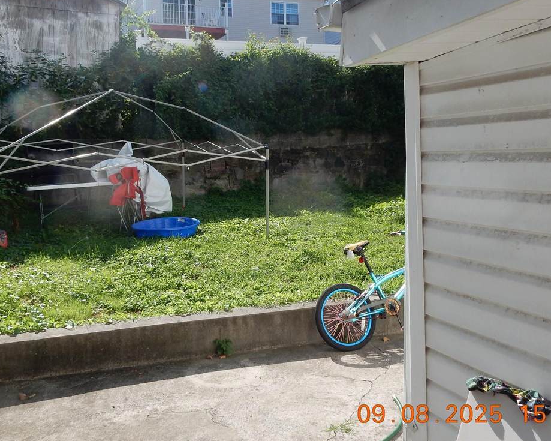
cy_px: 186
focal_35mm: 34
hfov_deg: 52.7
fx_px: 554
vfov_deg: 43.2
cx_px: 240
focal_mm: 4.5
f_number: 4.2
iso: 125
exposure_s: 1/640
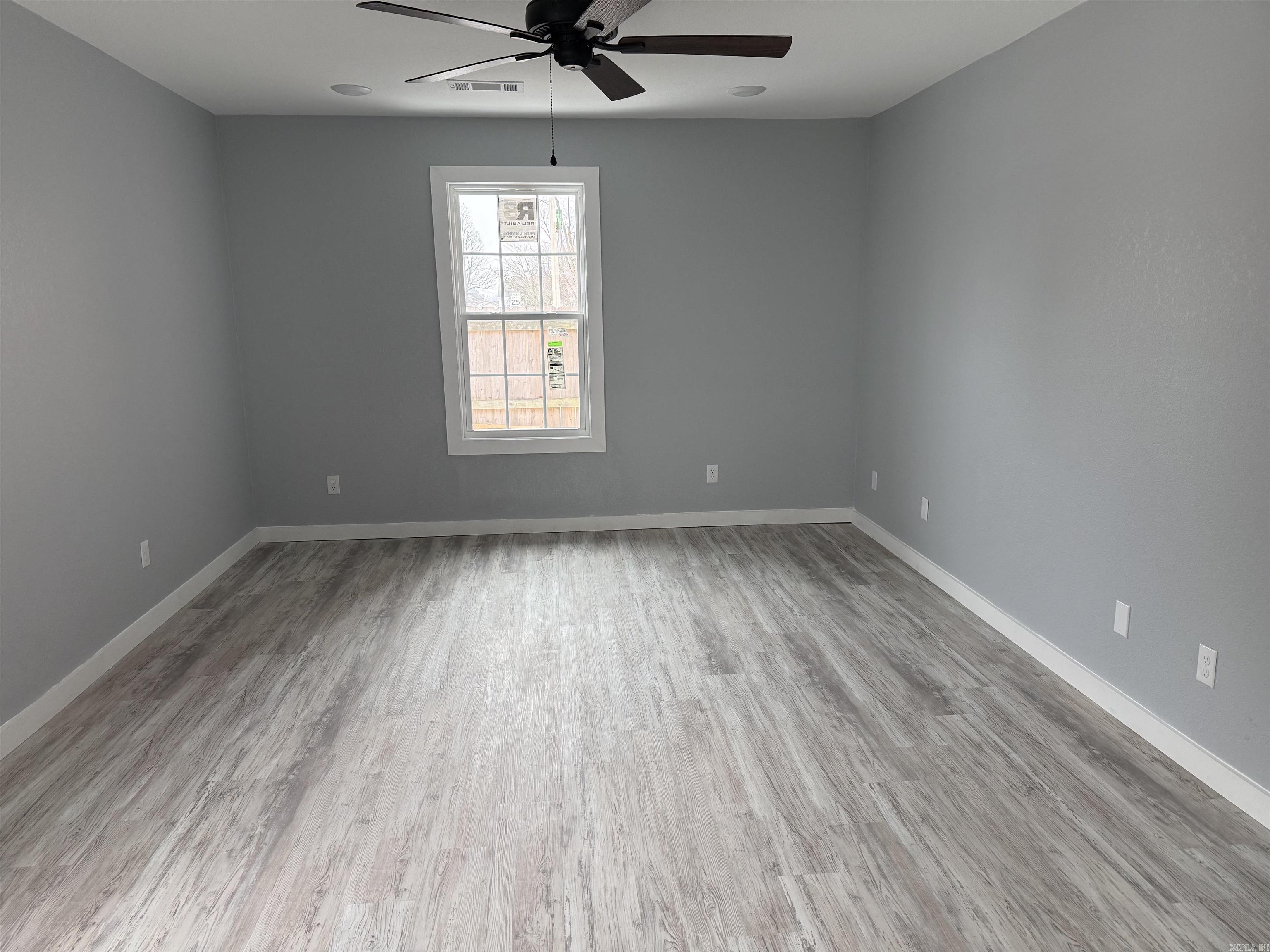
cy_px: 476
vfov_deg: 56.8
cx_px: 635
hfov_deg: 71.6
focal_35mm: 24
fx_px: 881
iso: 200
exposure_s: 1/184
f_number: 1.78
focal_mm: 6.76
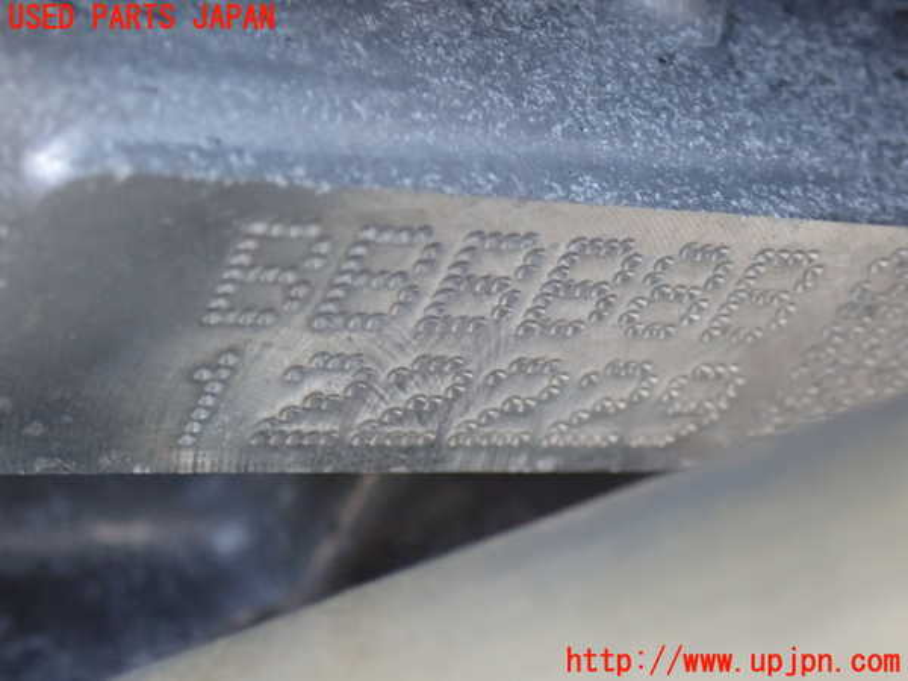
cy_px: 340
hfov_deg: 23.8
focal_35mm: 82
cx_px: 454
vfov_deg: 18.0
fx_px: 2151
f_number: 4.3
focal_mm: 14.62
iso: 1000
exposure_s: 1/20
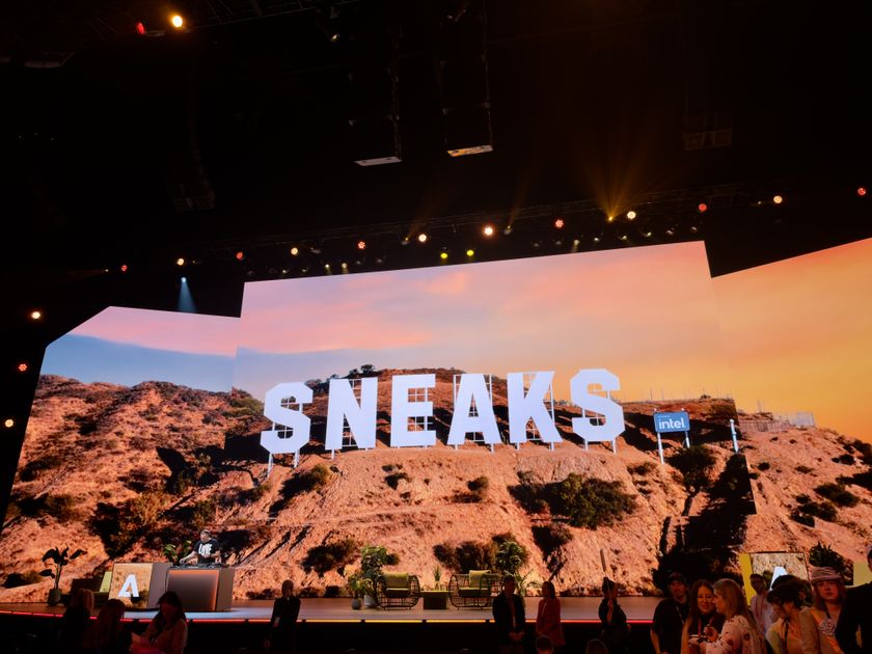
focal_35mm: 24
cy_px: 327
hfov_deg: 71.6
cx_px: 436
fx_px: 605
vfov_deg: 56.8
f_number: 1.78
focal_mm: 6.76
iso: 64
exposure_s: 1/60
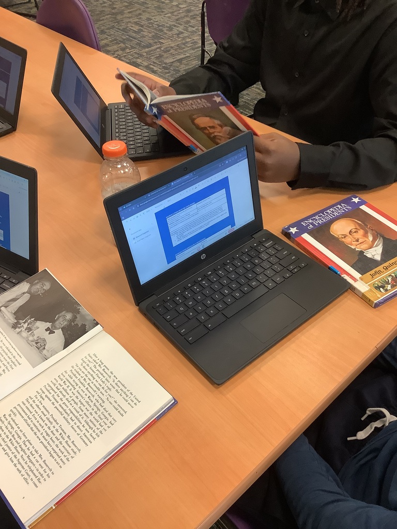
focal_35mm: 31
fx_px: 474
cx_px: 198
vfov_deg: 58.4
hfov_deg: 45.4
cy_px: 264
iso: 200
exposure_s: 1/60
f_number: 2.4
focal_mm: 3.3
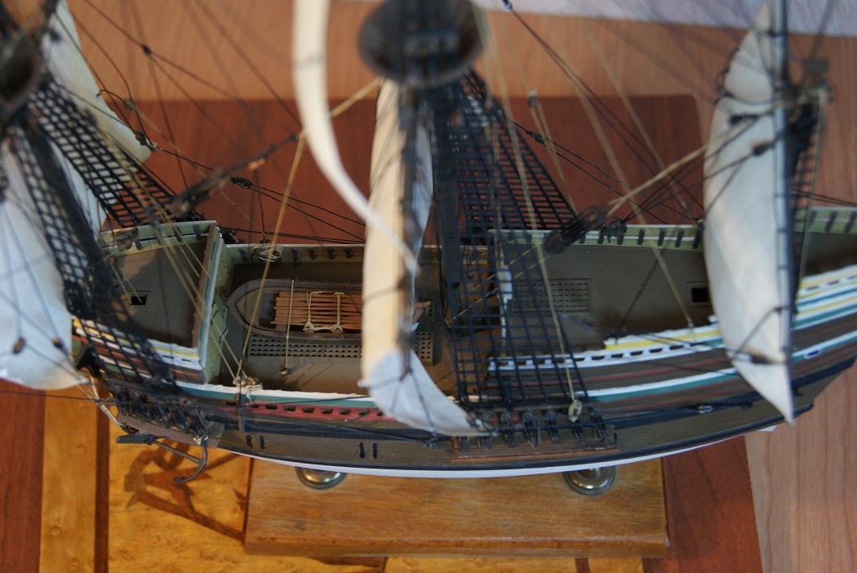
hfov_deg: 37.8
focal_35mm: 52
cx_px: 428
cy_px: 286
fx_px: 1251
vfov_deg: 25.8
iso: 400
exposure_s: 1/60
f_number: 5
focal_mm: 35
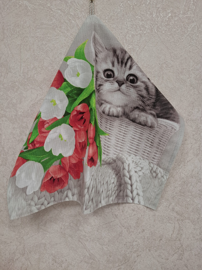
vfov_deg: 73.9
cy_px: 135
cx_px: 101
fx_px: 179
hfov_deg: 58.9
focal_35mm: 23
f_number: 1.8
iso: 125
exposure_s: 1/100
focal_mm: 5.54
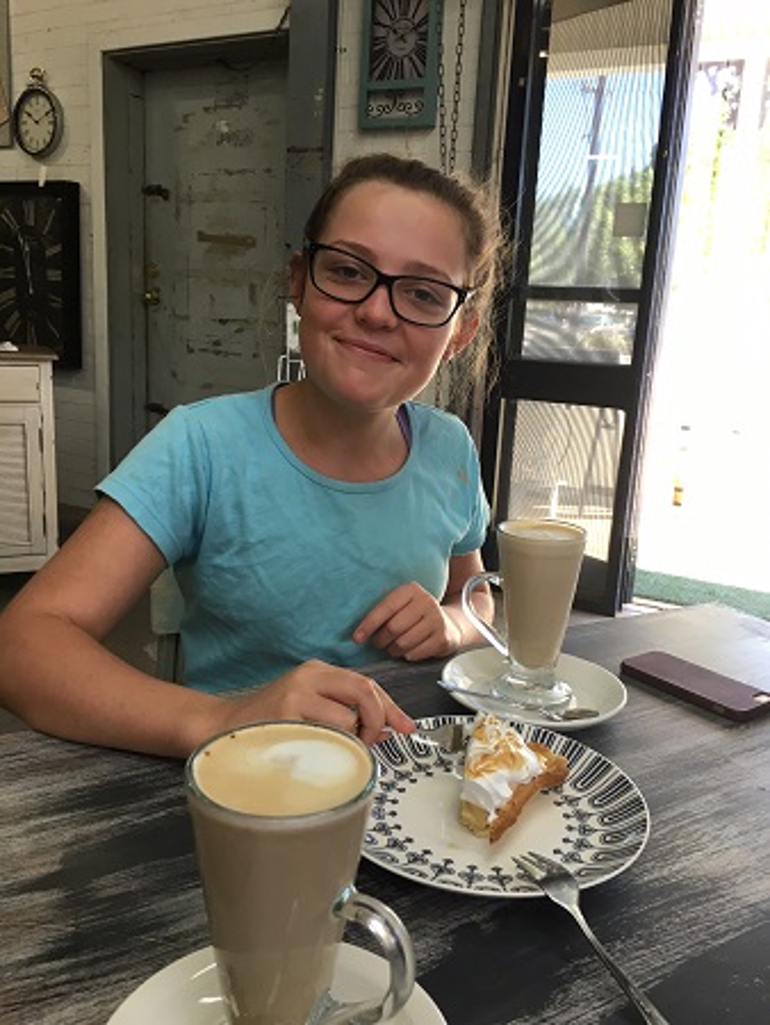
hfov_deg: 48.3
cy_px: 512
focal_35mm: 29
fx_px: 859
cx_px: 385
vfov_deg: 61.6
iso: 32
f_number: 2.2
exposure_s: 1/33
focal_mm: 4.15
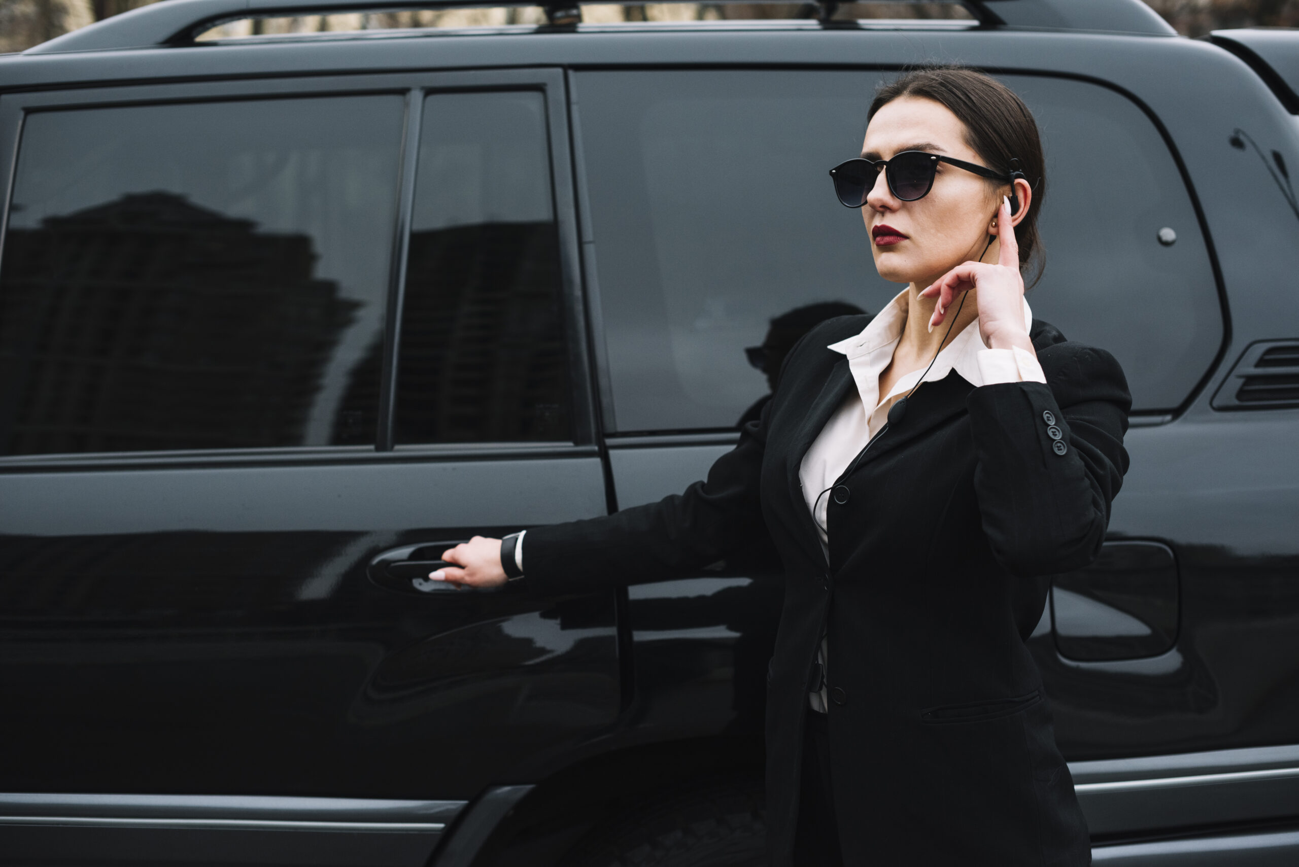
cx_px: 650
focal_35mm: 50
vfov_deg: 27.0
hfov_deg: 39.6
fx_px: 1805
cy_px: 434
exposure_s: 1/160
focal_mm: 50
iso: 500
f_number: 3.2
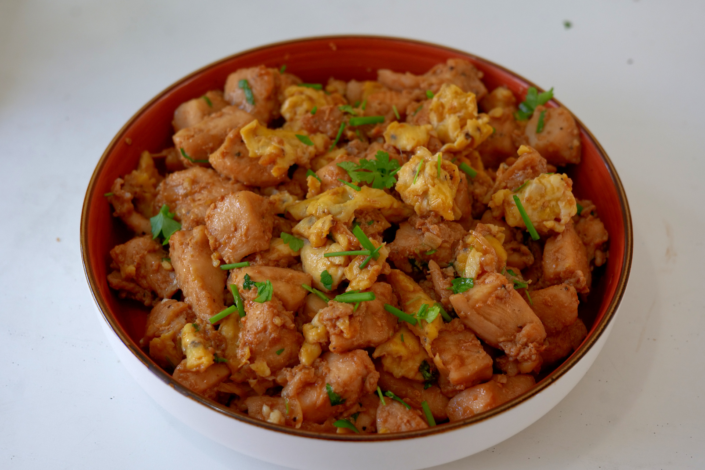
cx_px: 352
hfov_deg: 33.4
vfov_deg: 22.6
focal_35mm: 60
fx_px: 1175
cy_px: 235
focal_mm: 60
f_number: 7.1
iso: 1250
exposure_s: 1/100
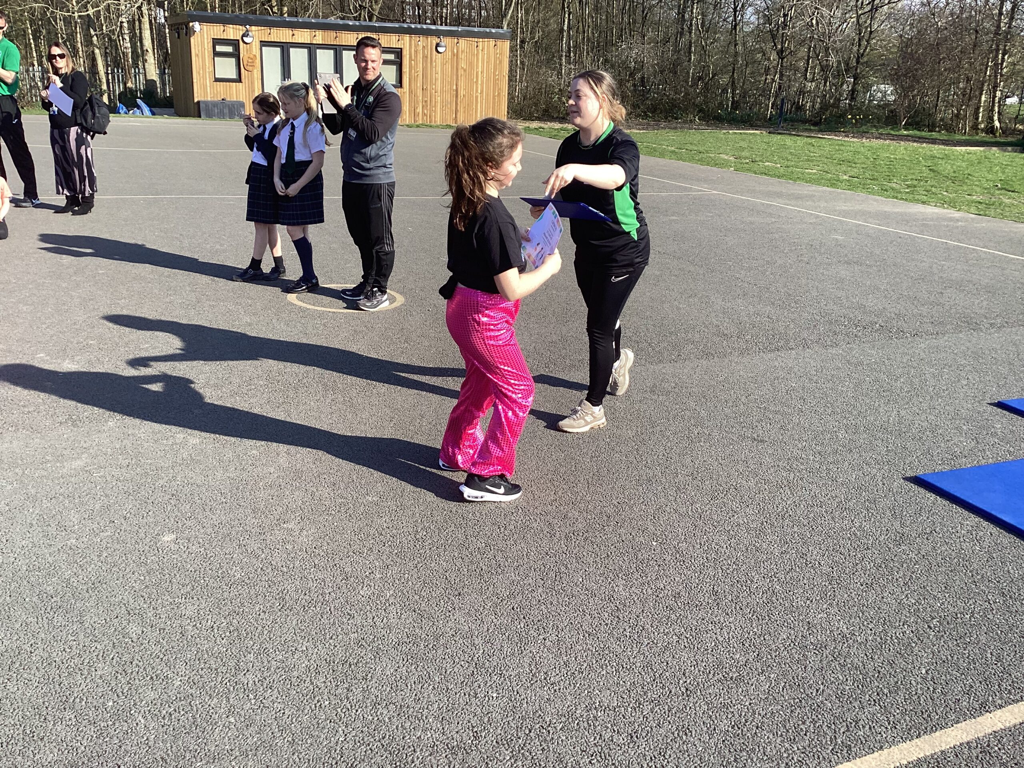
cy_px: 384
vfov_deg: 45.4
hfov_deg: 58.4
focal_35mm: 31
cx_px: 512
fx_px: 917
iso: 25
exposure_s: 1/627
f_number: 2.4
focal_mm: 3.3
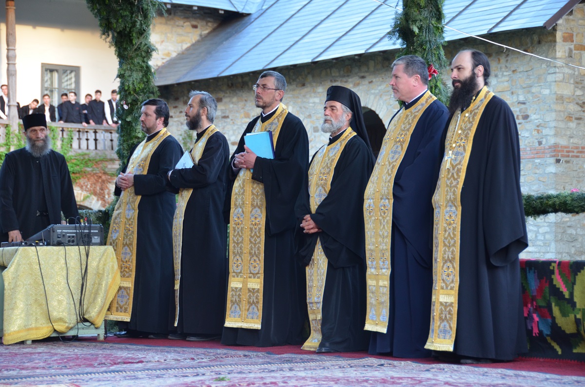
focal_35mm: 105
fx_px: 1702
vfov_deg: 13.0
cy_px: 194
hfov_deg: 19.5
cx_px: 292
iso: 720
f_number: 5
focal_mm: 70
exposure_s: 1/60
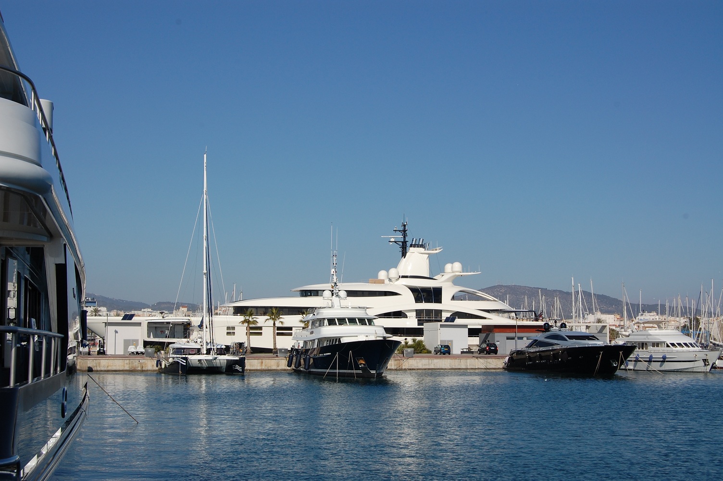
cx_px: 362
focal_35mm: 52
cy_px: 240
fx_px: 1053
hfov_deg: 37.9
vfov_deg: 25.7
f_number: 11
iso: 200
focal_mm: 35
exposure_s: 1/500
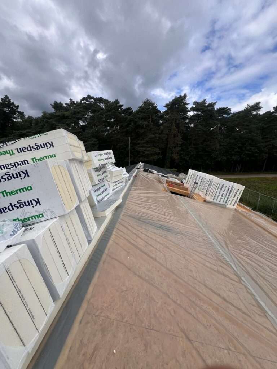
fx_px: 139
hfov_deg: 89.9
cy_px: 184
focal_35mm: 13
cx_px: 138
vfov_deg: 106.2
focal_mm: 1.57
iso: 32
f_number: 1.8
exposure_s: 1/1325
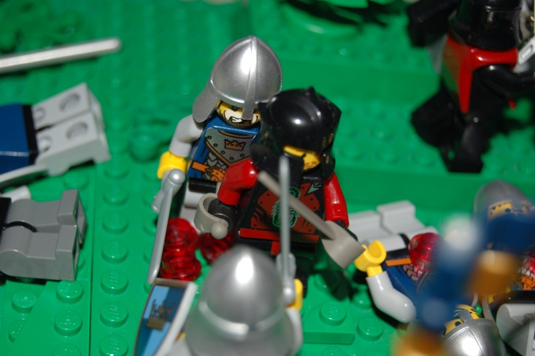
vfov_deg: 16.5
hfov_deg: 24.6
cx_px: 268
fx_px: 1225
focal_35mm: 82
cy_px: 178
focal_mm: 55
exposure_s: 1/60
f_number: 5.6
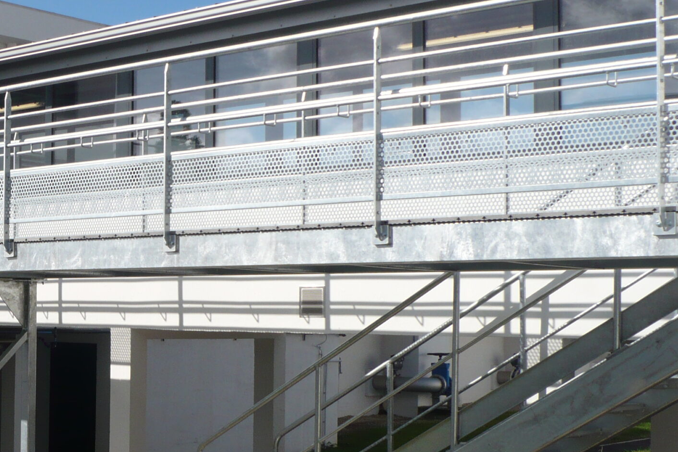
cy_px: 264
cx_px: 56
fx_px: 1262
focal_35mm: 67
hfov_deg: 28.8
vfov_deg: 20.3
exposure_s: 1/320
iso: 100
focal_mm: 5.8
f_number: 8
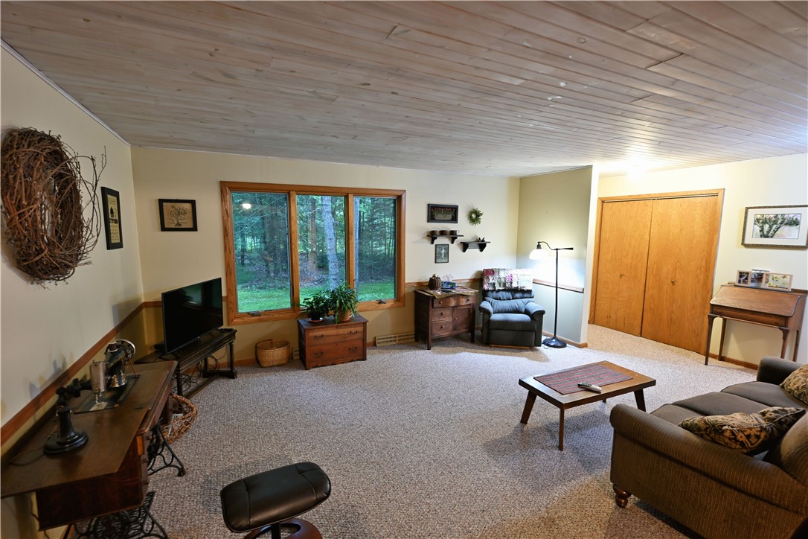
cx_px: 404
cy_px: 270
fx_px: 359
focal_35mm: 16
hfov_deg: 96.7
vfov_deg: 73.7
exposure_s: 1/2
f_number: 5.6
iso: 400
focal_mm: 16
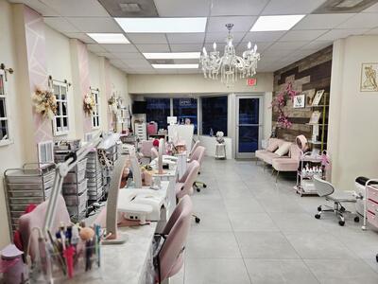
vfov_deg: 58.9
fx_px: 251
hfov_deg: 73.9
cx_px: 189
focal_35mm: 23
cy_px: 142
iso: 25
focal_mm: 5.4
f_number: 1.8
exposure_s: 1/169
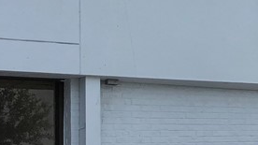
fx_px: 773
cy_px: 52
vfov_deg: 10.7
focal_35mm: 113
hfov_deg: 17.2
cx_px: 378
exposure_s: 1/3436
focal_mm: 4
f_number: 1.8
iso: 25
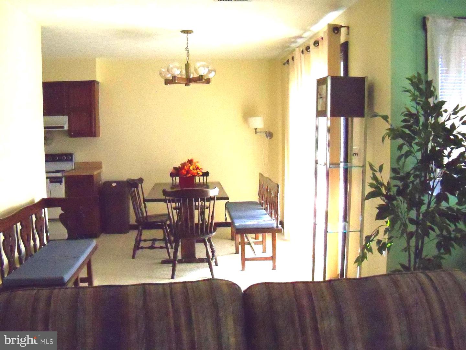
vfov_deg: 40.7
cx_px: 233
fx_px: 471
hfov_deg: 52.6
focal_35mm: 35
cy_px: 175
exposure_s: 1/400
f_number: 3.5
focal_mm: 6.2
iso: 1600
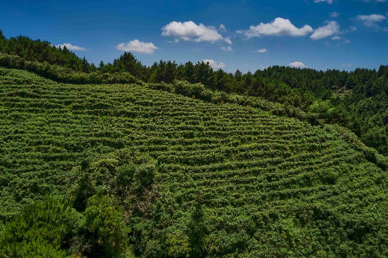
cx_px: 194
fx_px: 302
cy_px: 129
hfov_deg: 65.5
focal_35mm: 28
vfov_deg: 46.4
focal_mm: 10.26
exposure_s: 1/640
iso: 100
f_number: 8
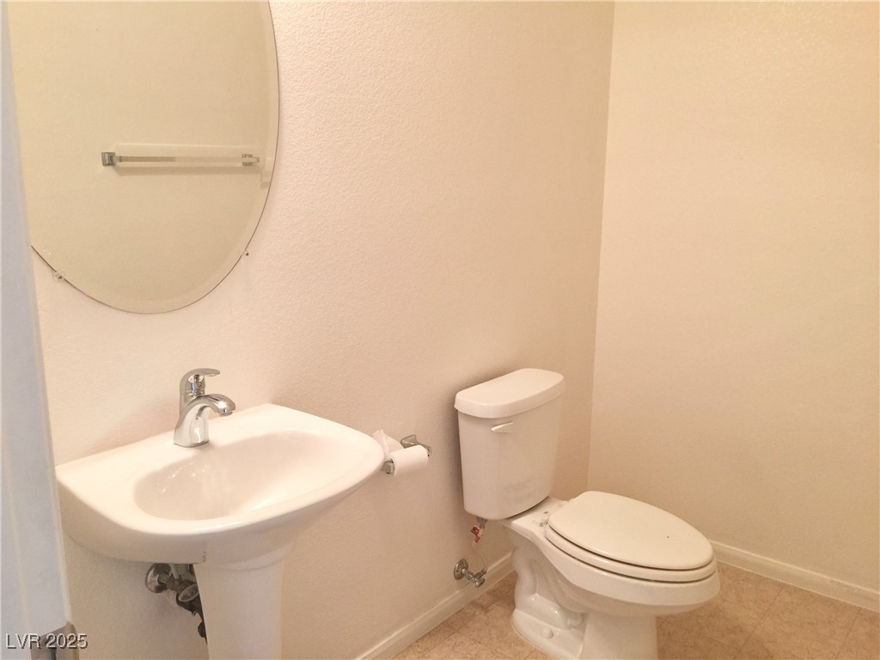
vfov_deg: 48.2
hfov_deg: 61.7
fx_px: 737
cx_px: 440
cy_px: 330
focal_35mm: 29
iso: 32
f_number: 2.2
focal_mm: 4.15
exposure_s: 1/15
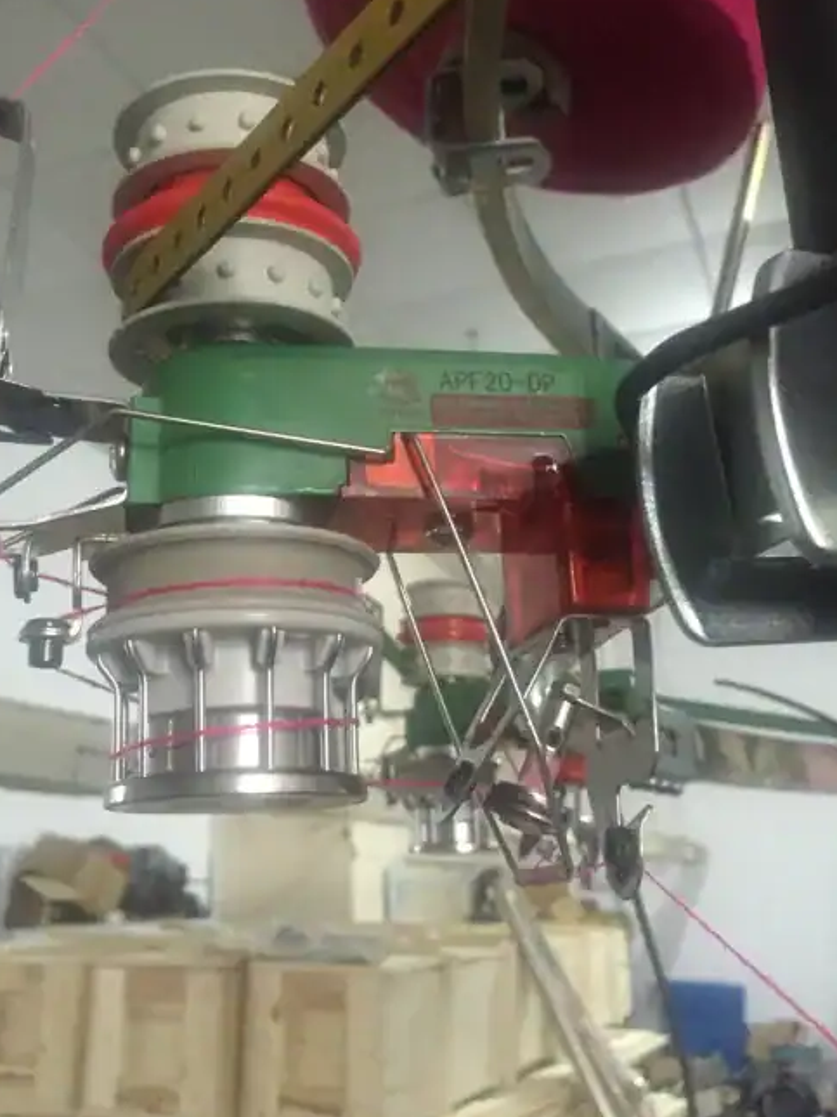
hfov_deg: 39.5
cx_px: 338
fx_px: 1161
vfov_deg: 51.2
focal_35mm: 36
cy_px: 487
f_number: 2.2
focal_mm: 4.15
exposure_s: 1/17
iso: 320
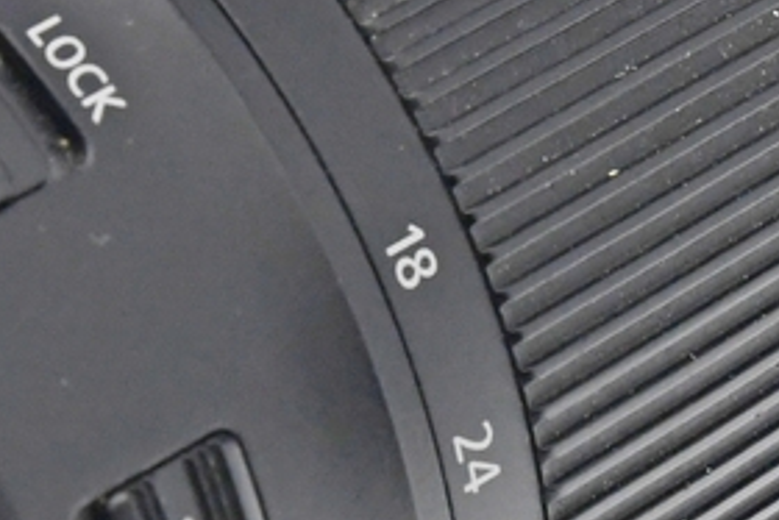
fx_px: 7296
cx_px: 328
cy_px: 228
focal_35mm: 337
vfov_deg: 4.1
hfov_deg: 6.1
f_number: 8
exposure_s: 1/100
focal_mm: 42
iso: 1600
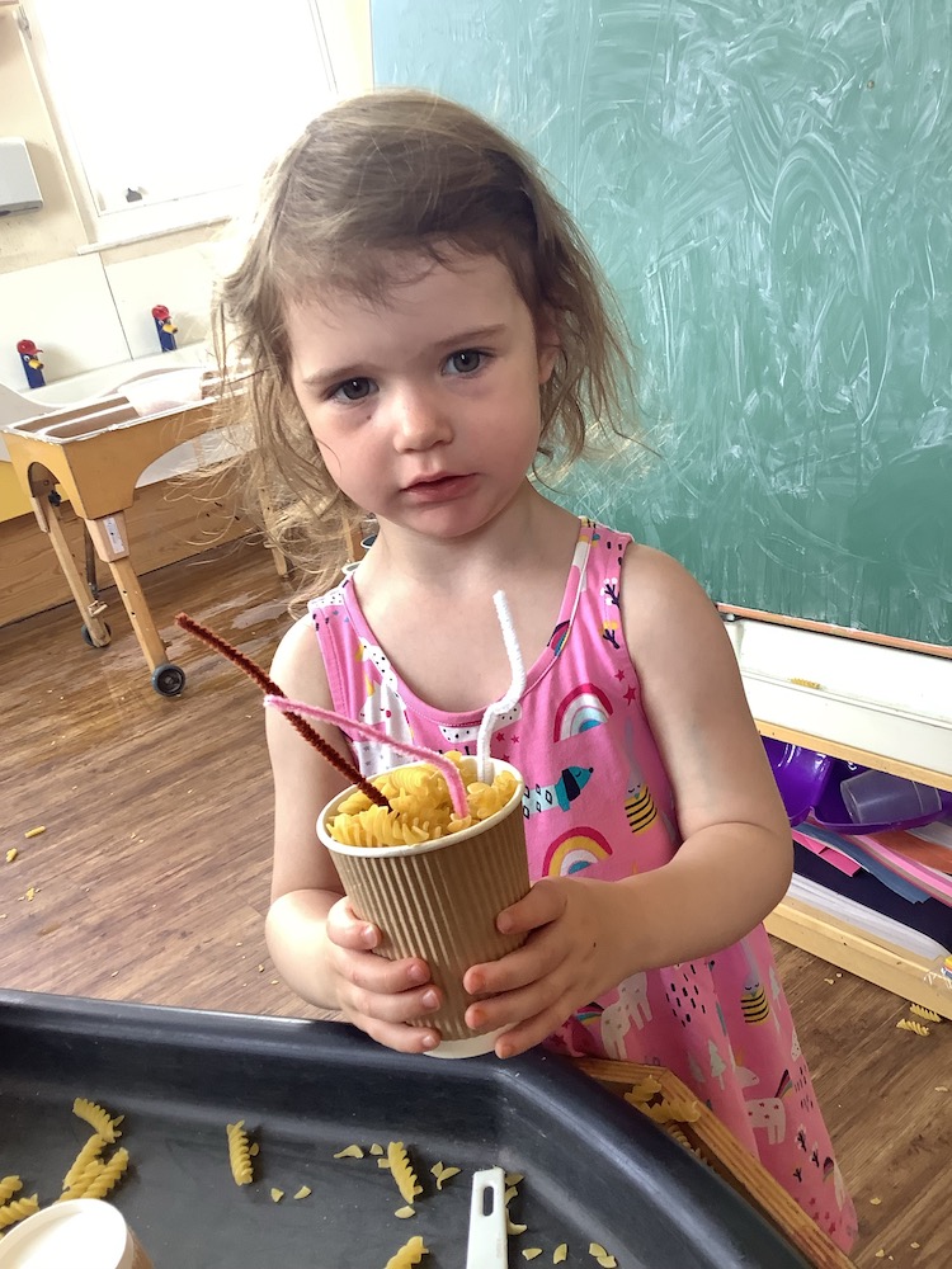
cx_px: 476
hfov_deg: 45.4
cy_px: 634
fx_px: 1137
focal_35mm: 31
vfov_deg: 58.4
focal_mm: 3.3
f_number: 2.4
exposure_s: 1/50
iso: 80
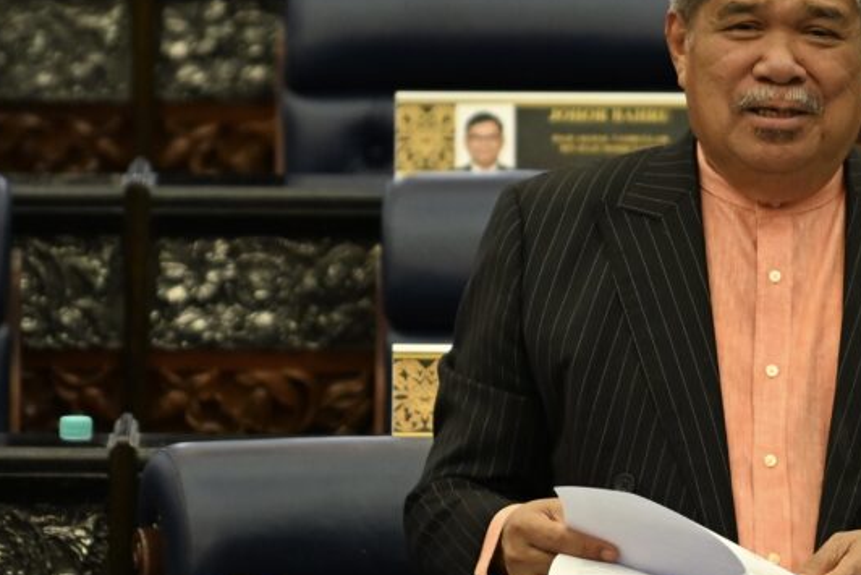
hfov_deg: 5.3
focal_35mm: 385
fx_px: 9210
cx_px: 780
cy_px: 375
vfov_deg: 3.6
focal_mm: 200
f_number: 4
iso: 1600
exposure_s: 1/200
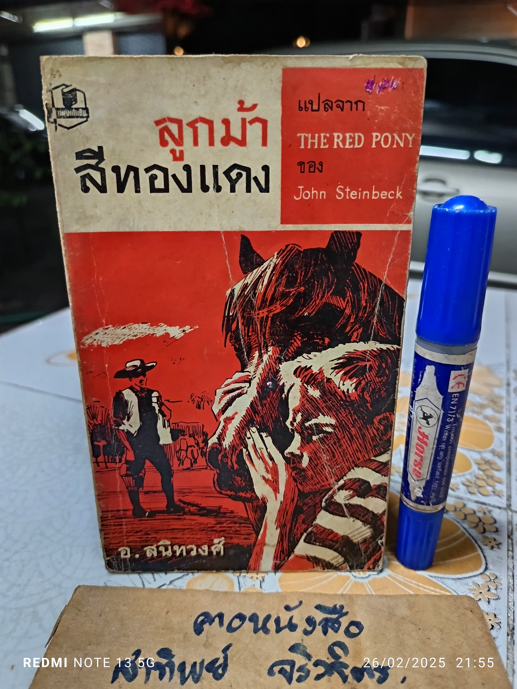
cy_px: 344
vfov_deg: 71.6
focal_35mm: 24
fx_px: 478
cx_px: 258
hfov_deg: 56.8
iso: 1876
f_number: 1.7
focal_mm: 5.31
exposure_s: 1/25
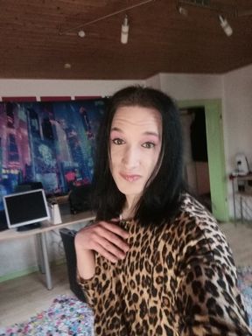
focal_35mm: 26
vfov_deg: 67.3
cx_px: 126
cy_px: 168
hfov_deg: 53.1
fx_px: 252
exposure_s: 1/20
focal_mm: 2.7
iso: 400
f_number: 2
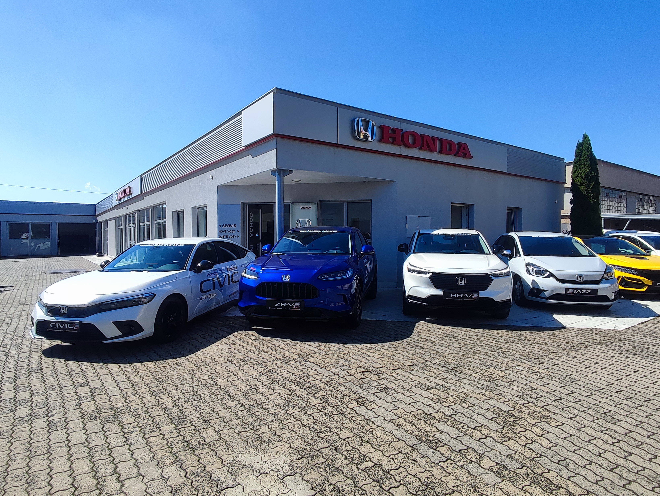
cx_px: 330
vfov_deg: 78.2
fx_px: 305
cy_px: 248
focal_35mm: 16
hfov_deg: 94.5
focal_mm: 1.65
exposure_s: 1/1173
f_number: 2.2
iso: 50
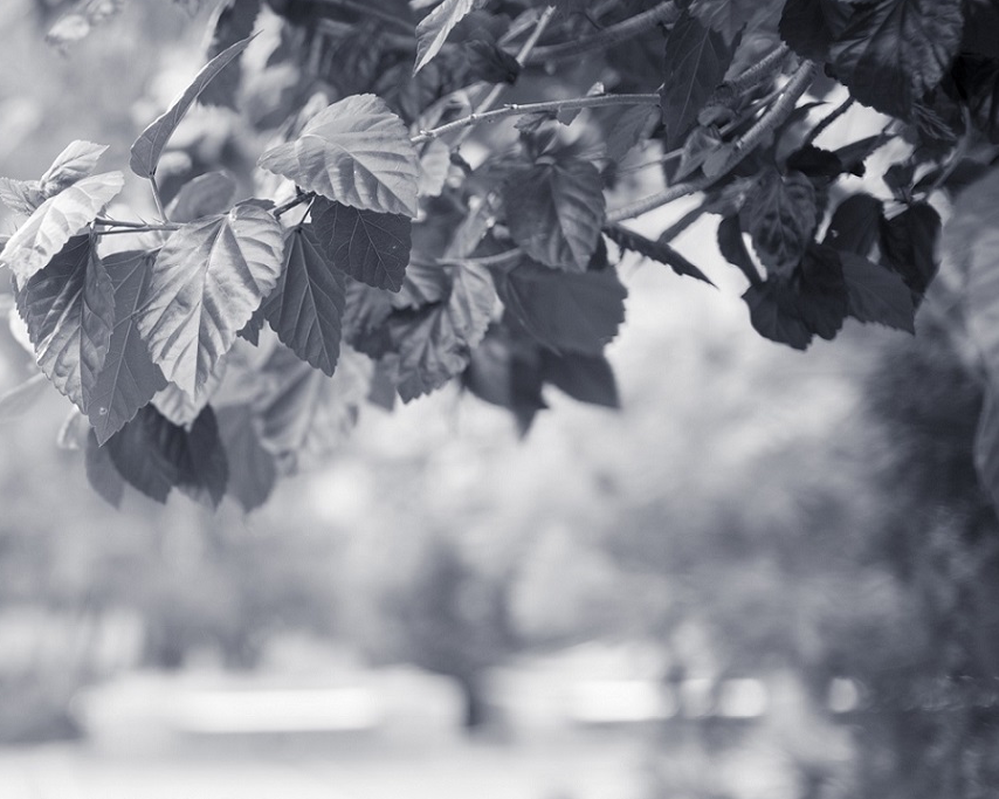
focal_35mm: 108
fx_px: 3193
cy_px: 581
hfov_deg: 17.1
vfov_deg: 14.2
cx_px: -148
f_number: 2
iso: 100
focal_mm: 50
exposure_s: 1/250
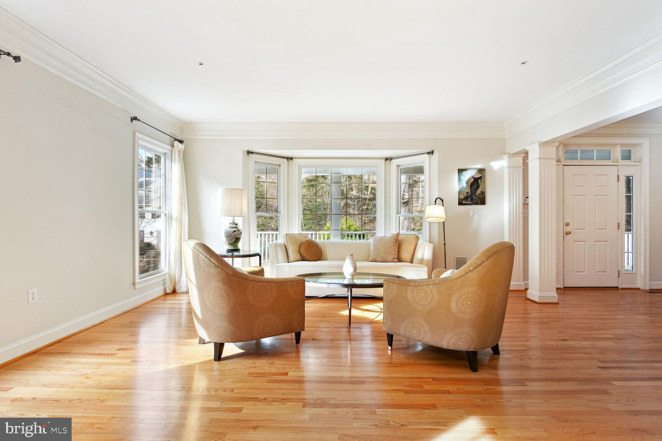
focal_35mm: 17
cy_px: 220
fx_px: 313
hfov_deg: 93.3
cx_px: 331
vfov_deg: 70.4
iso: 200
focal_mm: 17
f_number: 8
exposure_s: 1/60
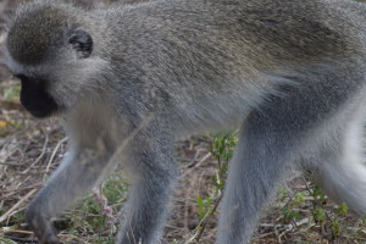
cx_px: 107
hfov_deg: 3.4
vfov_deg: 2.3
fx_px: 6100
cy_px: 157
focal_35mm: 600
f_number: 6
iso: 320
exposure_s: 1/500
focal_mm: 240
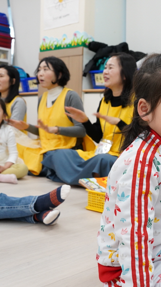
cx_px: 172
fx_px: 364
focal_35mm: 48
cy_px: 143
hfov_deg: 23.5
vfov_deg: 42.9
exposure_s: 1/60
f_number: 7.1
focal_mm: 30
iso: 2500
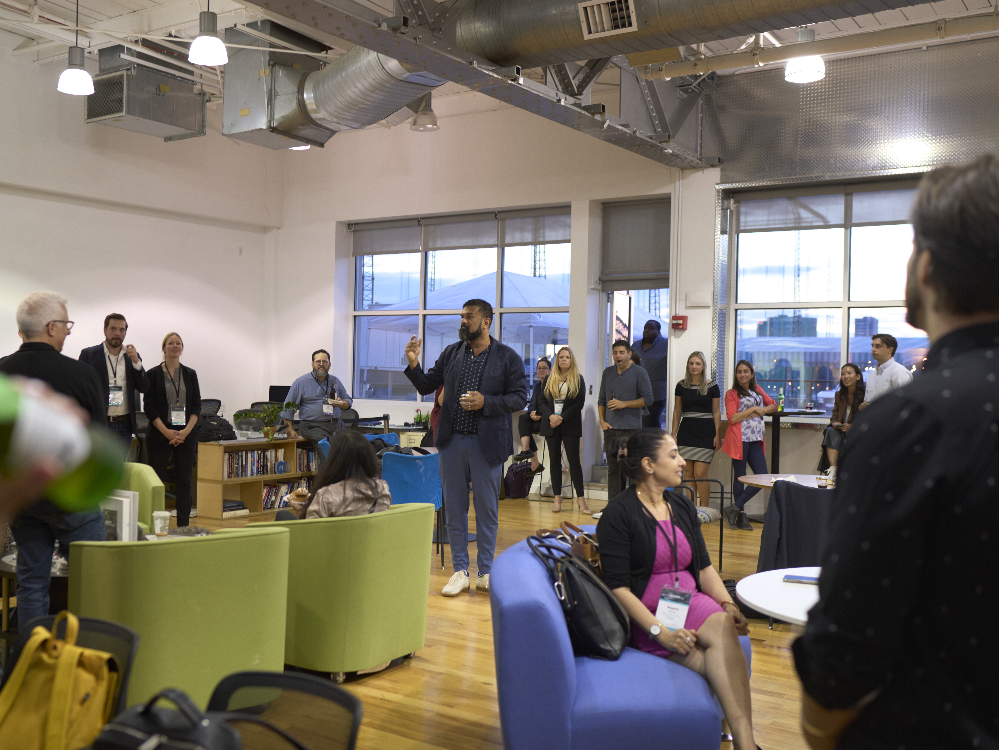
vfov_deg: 37.7
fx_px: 1097
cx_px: 437
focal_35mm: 38
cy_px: 375
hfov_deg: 48.9
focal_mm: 35
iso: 800
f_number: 2.5
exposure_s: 1/80
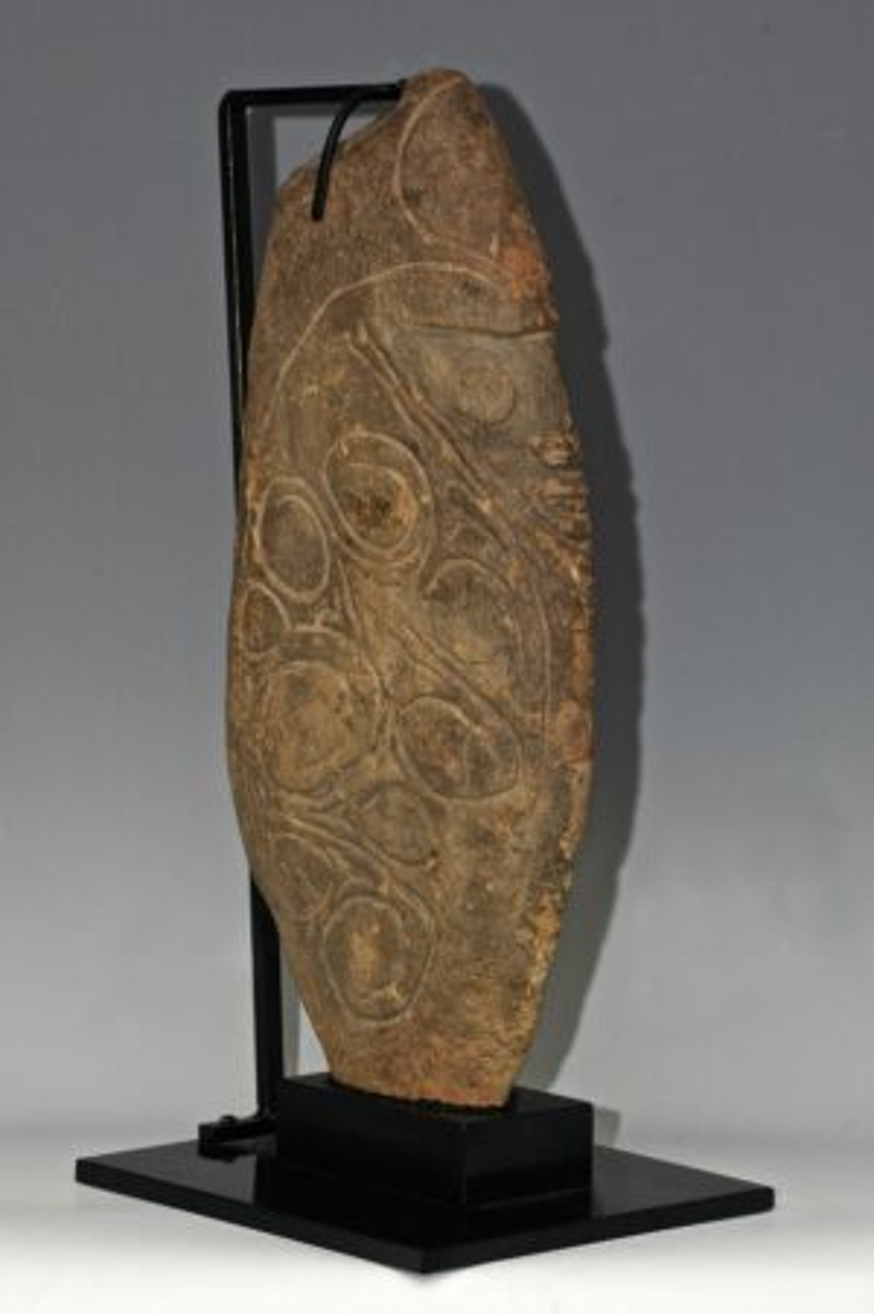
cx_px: 437
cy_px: 657
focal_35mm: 128
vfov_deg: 16.1
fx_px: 4650
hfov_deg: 10.7
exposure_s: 1/100
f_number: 9
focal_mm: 85
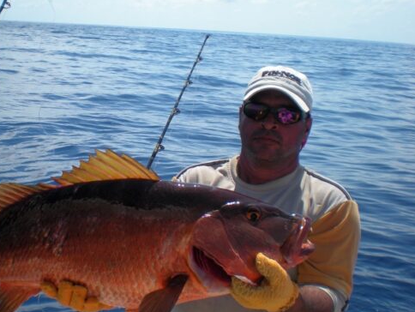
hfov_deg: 37.1
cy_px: 166
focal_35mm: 51
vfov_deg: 28.6
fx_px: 612
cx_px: 142
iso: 64
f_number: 4.6
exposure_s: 1/583
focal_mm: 6.3
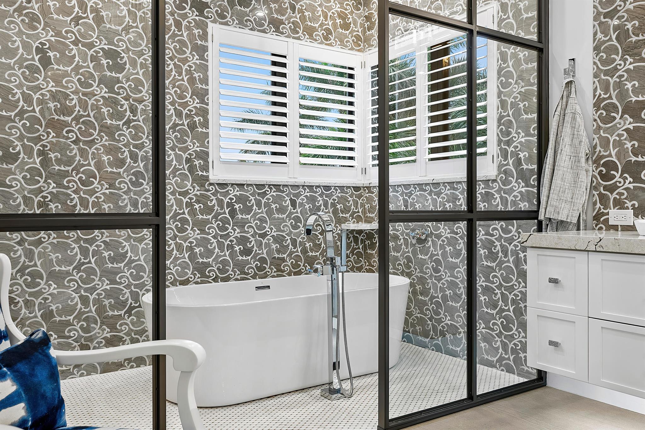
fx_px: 520
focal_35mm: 29
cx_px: 322
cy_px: 215
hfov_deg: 63.6
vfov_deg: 45.0
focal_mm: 29
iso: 320
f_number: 8
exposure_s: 1/2.5
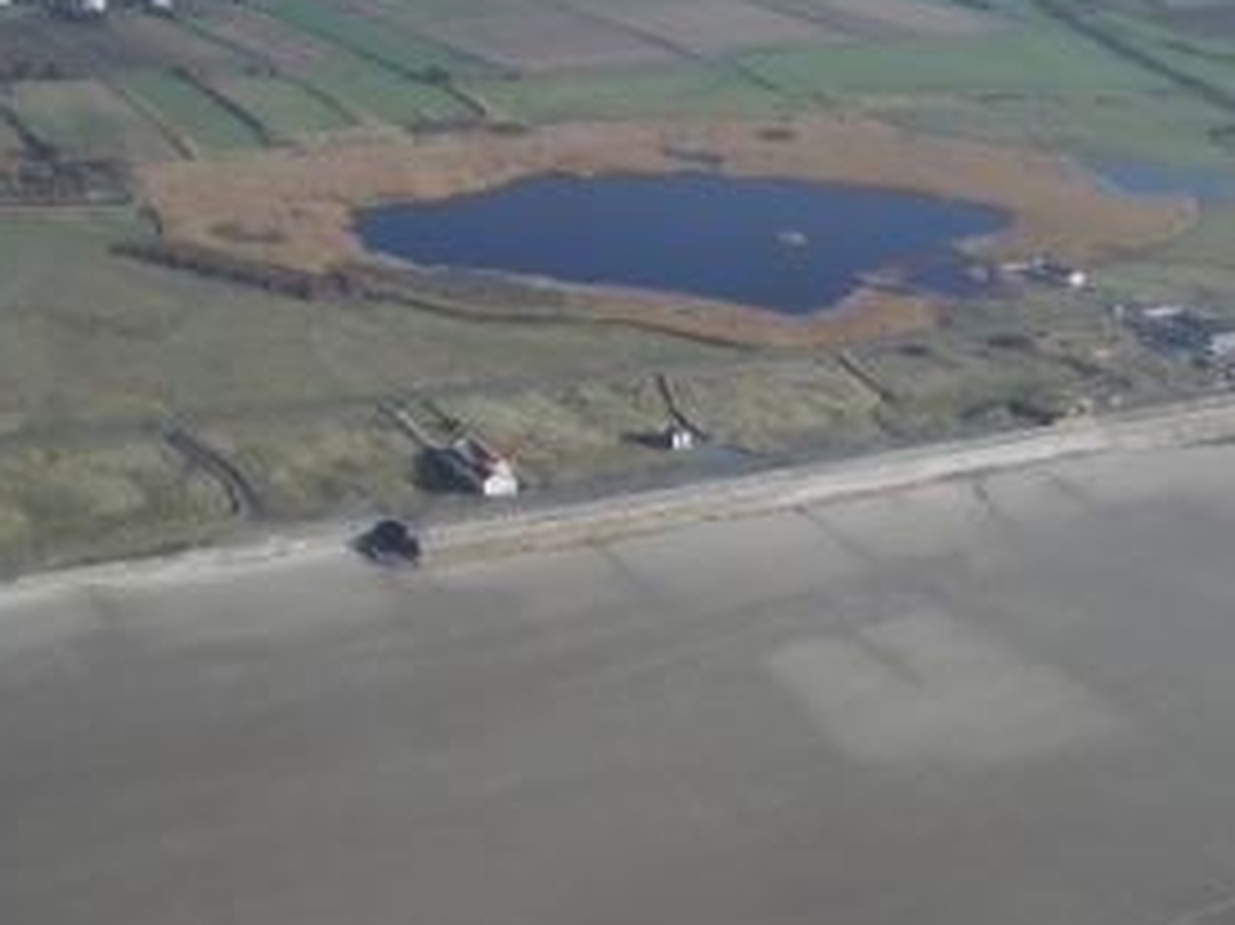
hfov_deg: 33.7
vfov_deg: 25.4
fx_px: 2033
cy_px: 269
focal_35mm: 57
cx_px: 737
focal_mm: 5.8
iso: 50
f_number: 4.3
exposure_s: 1/400
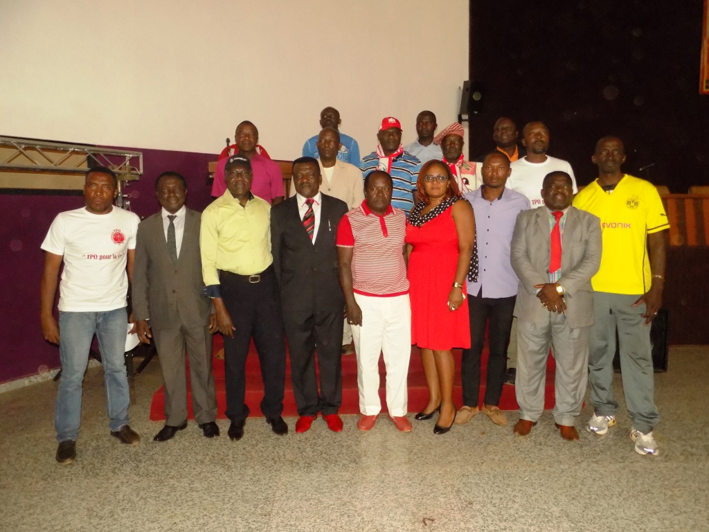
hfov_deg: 71.6
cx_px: 354
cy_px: 266
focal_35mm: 24
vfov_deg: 56.8
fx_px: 492
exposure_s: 1/30
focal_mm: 4.3
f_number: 3.1
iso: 450
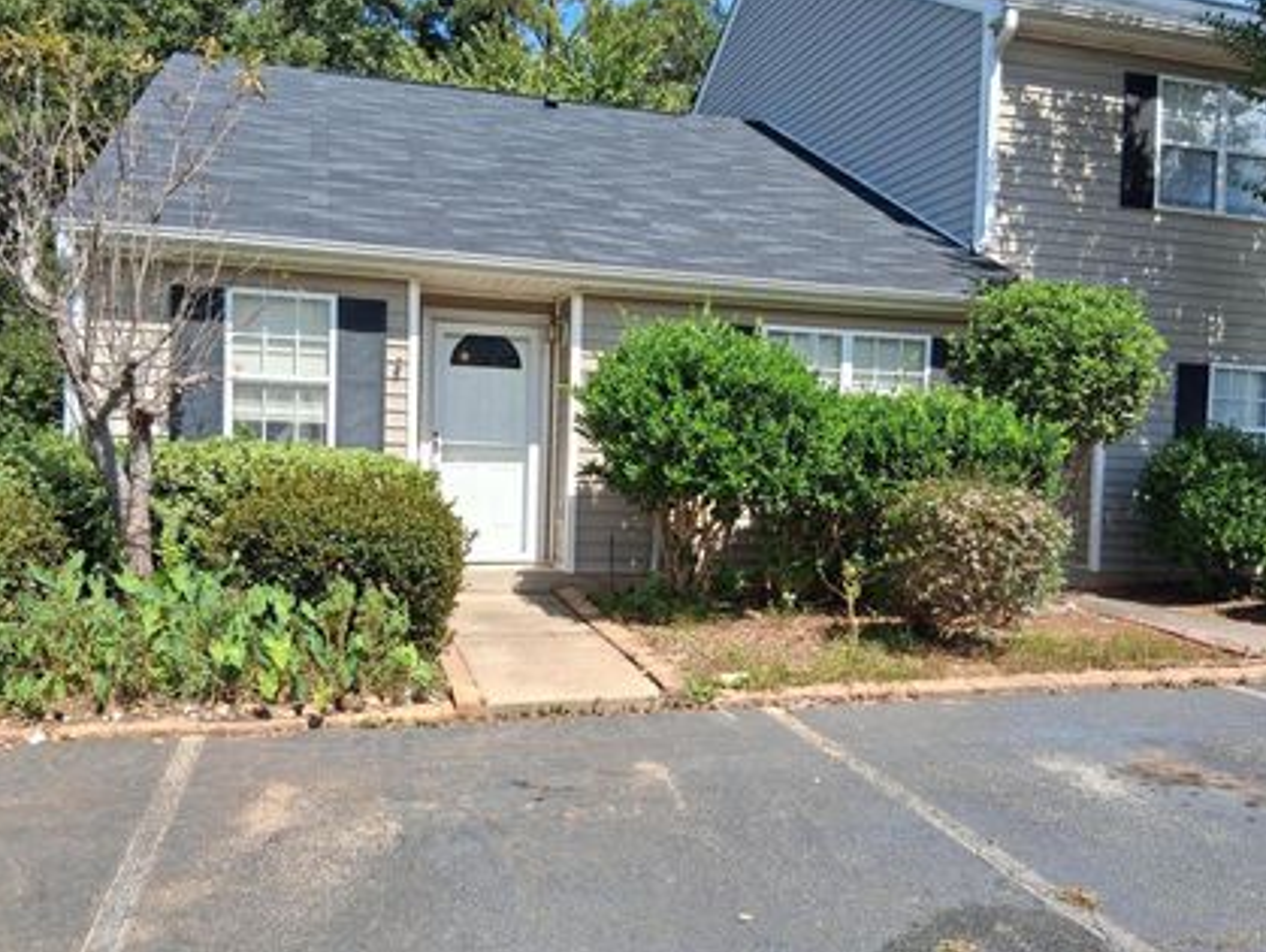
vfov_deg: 45.5
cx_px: 628
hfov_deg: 58.3
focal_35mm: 31
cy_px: 506
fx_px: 1135
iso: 25
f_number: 1.8
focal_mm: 3.98
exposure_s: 1/445
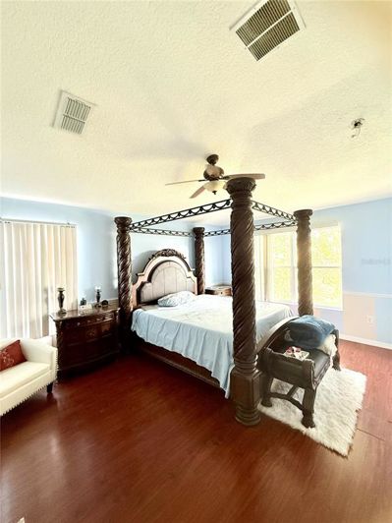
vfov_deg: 102.1
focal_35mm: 14
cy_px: 262
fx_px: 211
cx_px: 196
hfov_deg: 85.7
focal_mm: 2.22
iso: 320
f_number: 2.2
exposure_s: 1/67
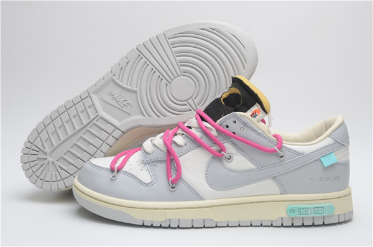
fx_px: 620
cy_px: 124
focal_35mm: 60
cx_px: 186
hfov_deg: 33.5
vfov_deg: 22.5
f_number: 8
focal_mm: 40
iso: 100
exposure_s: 1/125
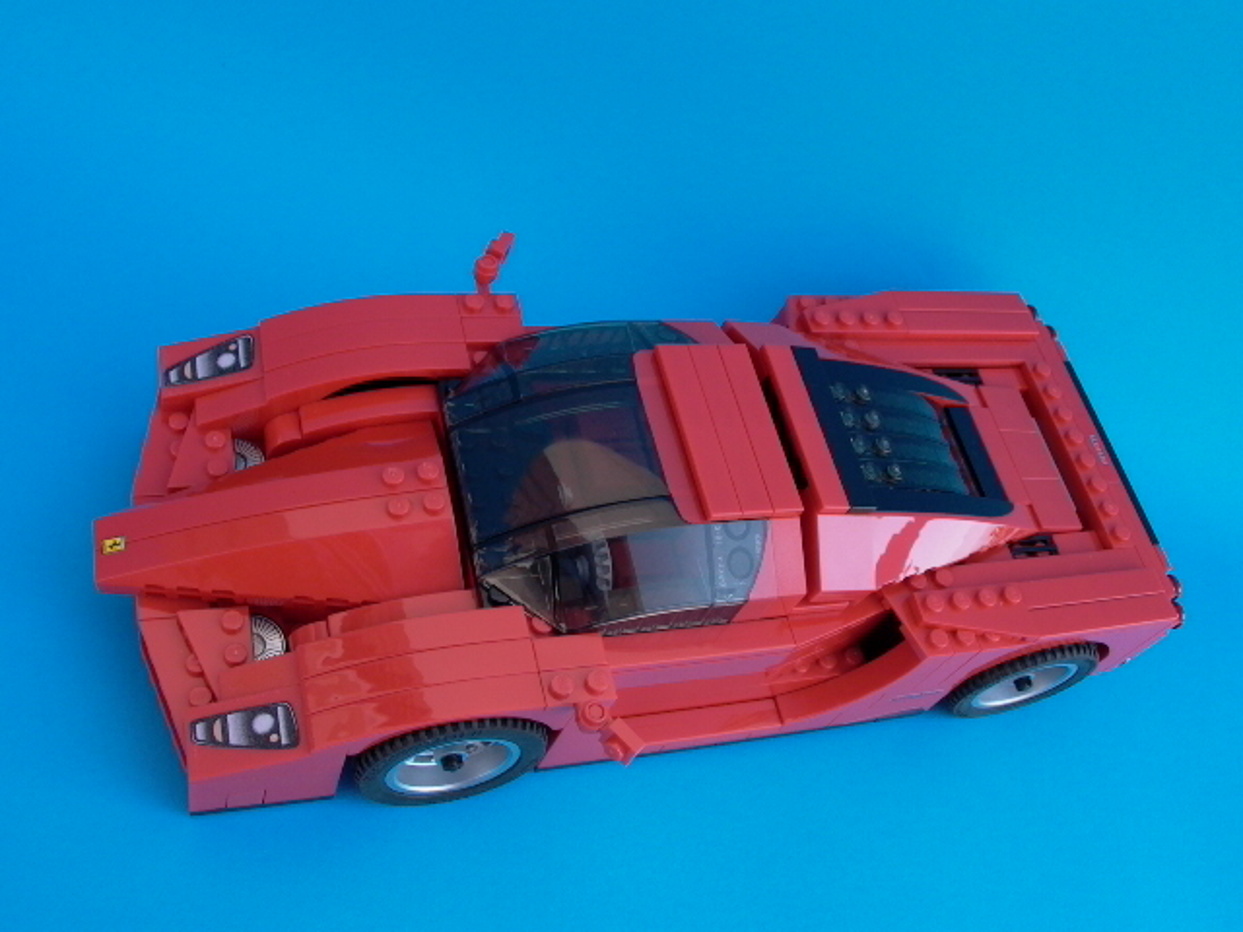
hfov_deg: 55.4
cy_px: 466
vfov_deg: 42.9
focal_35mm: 33
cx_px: 622
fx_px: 1185
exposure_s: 1/157
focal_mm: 7.13
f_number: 4.03
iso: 100
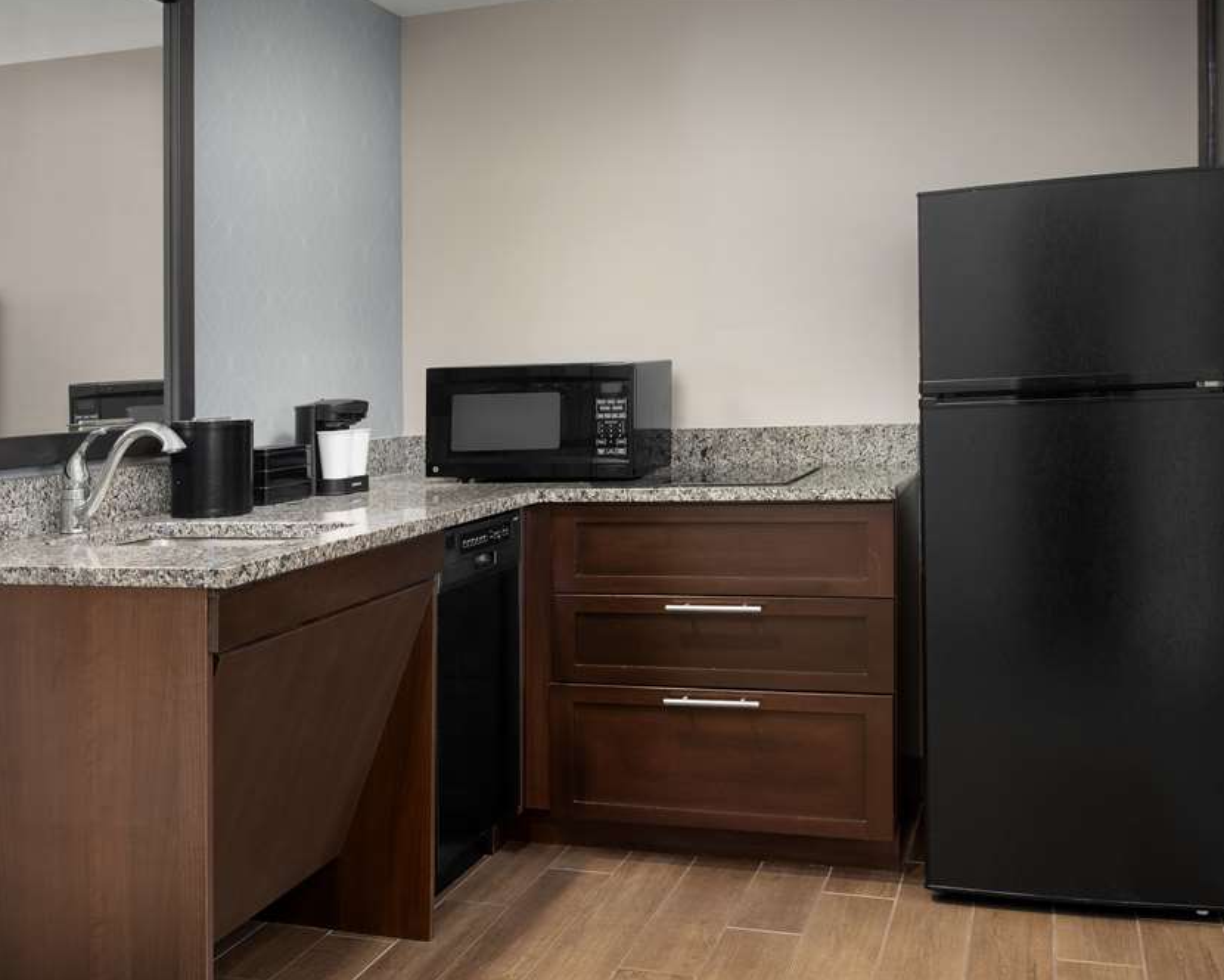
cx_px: 561
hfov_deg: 49.0
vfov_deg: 40.1
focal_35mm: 37
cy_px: 494
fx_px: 1340
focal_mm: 32
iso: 400
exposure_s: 1/250
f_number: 11
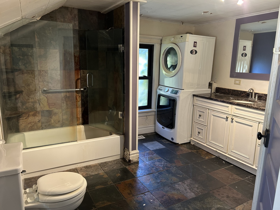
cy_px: 105
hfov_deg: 67.3
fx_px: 210
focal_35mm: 26
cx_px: 140
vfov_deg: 53.1
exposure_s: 1/60
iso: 160
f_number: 1.5
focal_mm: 5.7
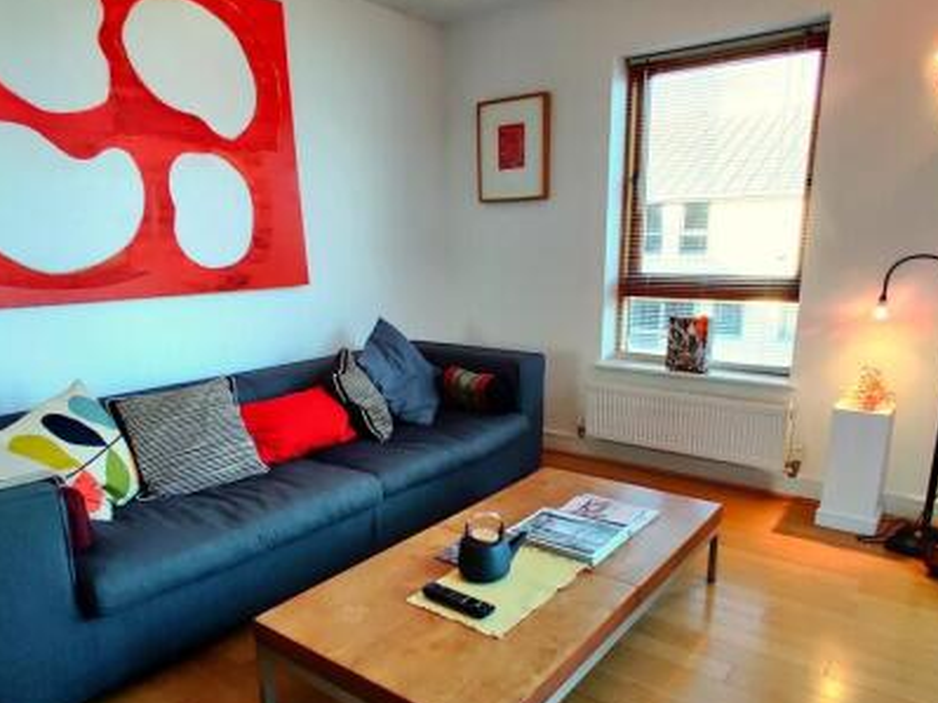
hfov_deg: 84.6
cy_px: 422
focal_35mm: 19
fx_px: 515
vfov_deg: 68.0
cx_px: 490
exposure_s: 1/33
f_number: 2.2
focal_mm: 2.25
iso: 400
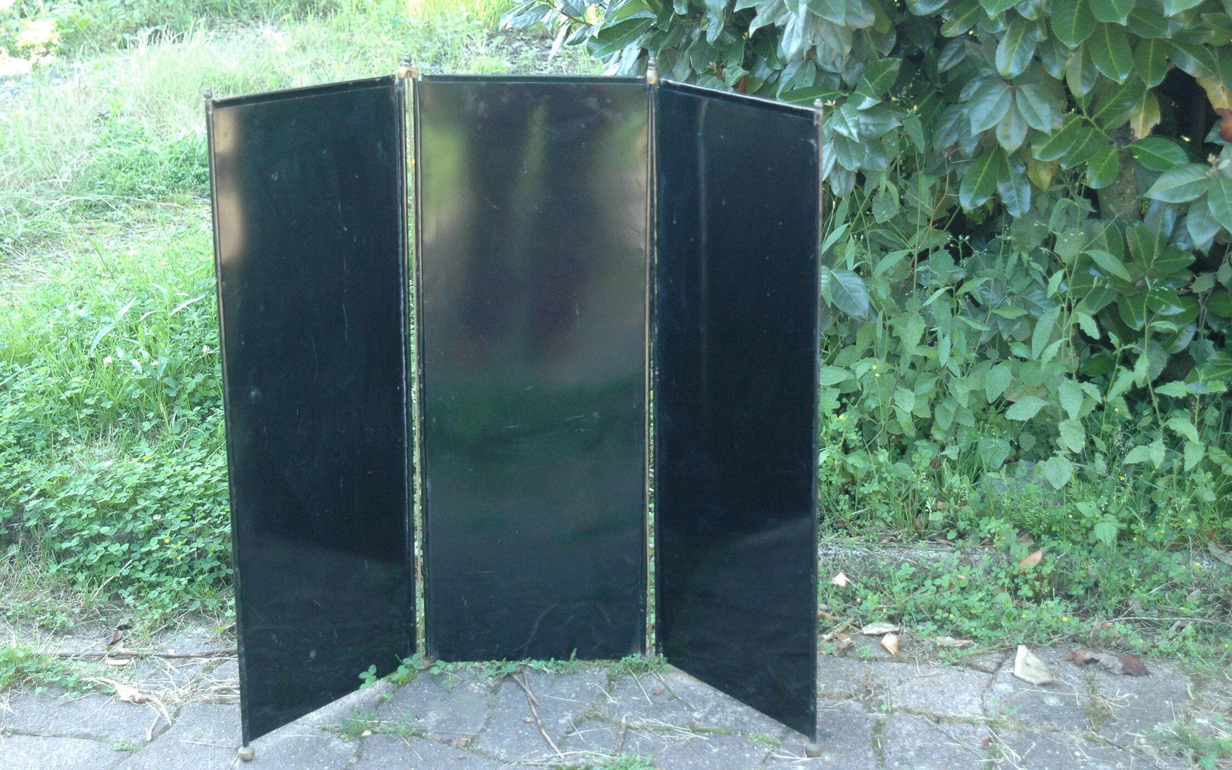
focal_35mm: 54
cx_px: 616
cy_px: 368
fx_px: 1797
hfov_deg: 37.9
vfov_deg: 24.2
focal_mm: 35
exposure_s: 1/125
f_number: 4.2
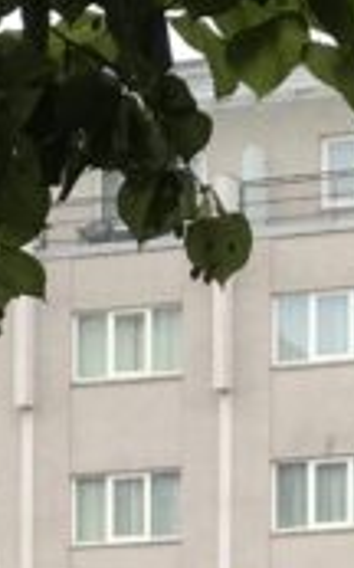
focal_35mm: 358
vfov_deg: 5.8
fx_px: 5531
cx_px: -544
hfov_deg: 3.6
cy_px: 969
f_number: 2.8
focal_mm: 6.6
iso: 20
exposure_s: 1/100
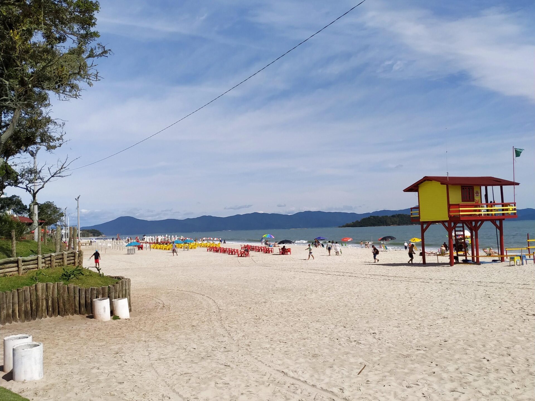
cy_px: 200
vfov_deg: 56.8
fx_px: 371
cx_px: 268
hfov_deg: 71.6
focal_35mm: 24
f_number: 1.9
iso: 100
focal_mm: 3.94
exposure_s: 1/4282
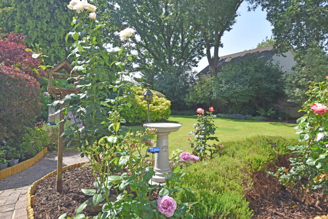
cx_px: 164
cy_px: 110
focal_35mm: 24
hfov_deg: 73.7
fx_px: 219
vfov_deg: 53.1
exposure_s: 1/250
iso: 200
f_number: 8
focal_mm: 16
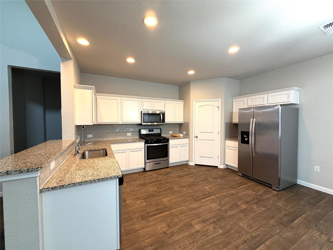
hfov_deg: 102.1
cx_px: 166
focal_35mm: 14
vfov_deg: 85.7
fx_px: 135
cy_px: 125
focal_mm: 2.22
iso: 200
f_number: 2.2
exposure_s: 1/60
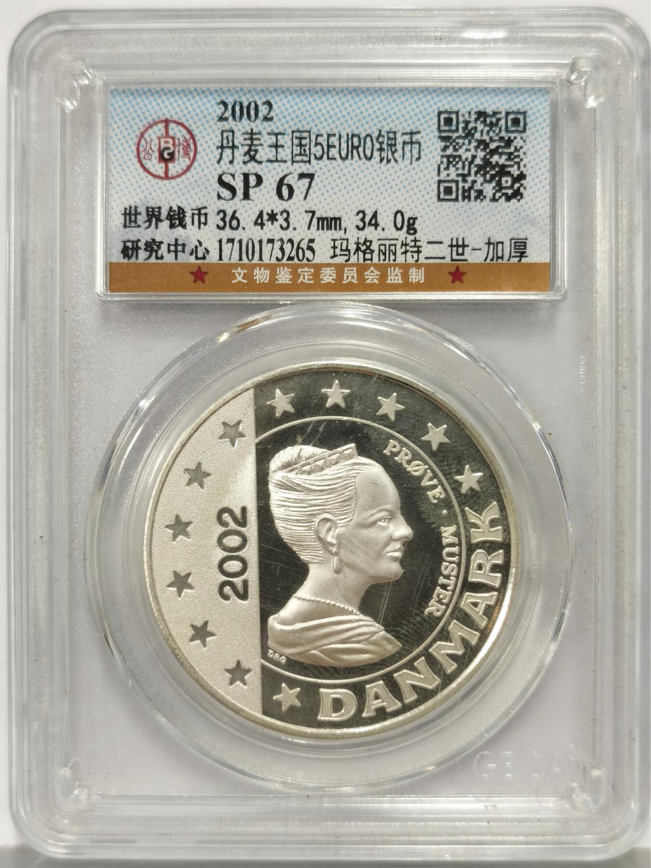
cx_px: 326
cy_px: 434
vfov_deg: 35.5
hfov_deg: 27.0
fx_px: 1354
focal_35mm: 54
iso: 100
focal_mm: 5.56
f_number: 16
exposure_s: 1/100
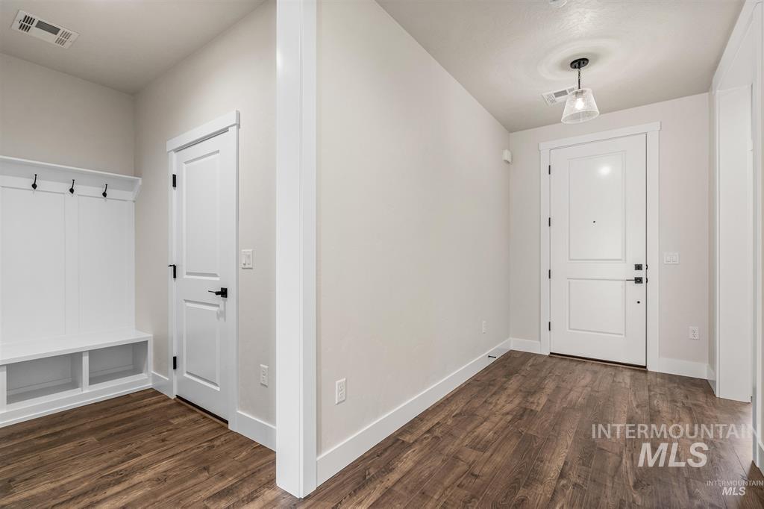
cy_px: 254
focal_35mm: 16
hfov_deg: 96.8
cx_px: 382
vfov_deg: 73.7
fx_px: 339
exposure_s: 1/8
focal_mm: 16
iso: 640
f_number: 7.1
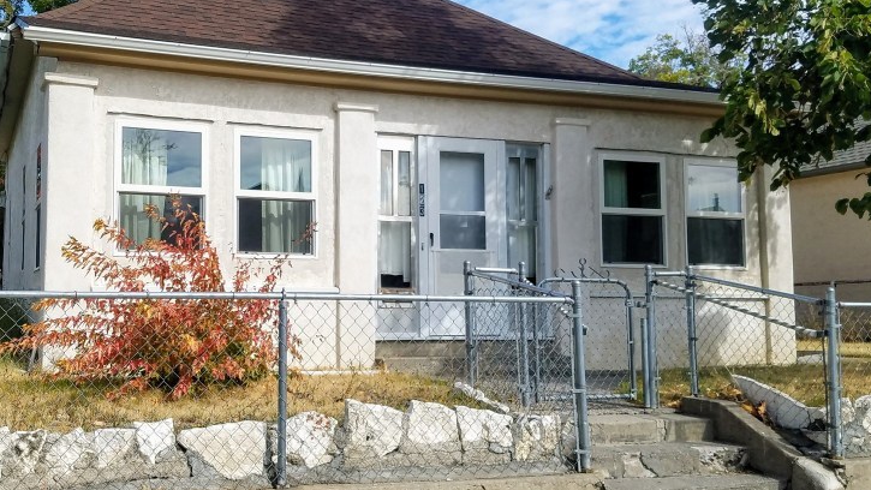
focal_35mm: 40
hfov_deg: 50.1
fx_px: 924
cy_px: 210
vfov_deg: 29.7
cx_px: 345
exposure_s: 1/1816
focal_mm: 4.2
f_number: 1.7
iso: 50
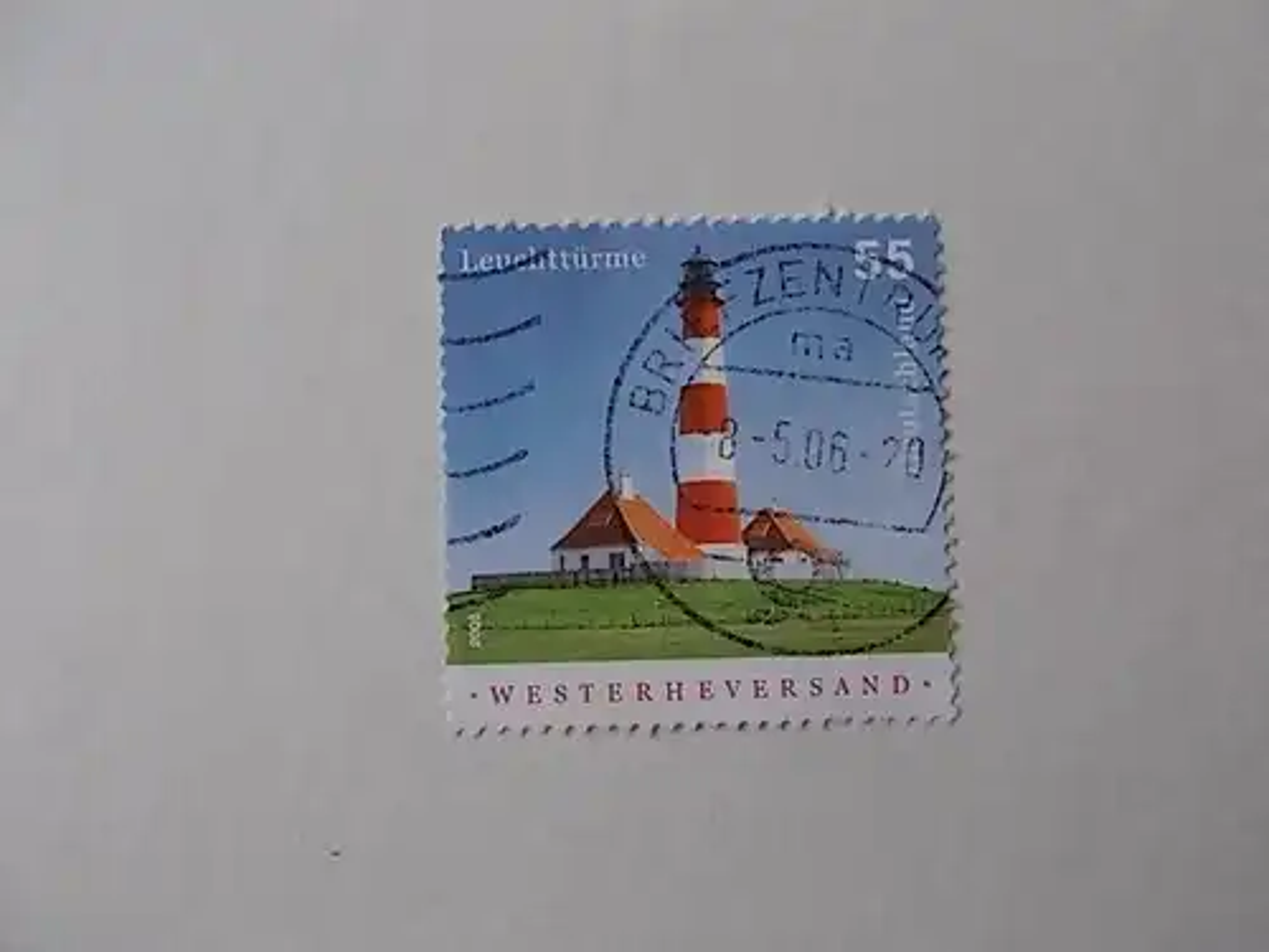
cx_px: 634
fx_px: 953
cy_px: 476
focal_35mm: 26
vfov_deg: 53.1
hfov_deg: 67.3
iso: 80
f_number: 3.2
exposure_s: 1/60
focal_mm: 4.6
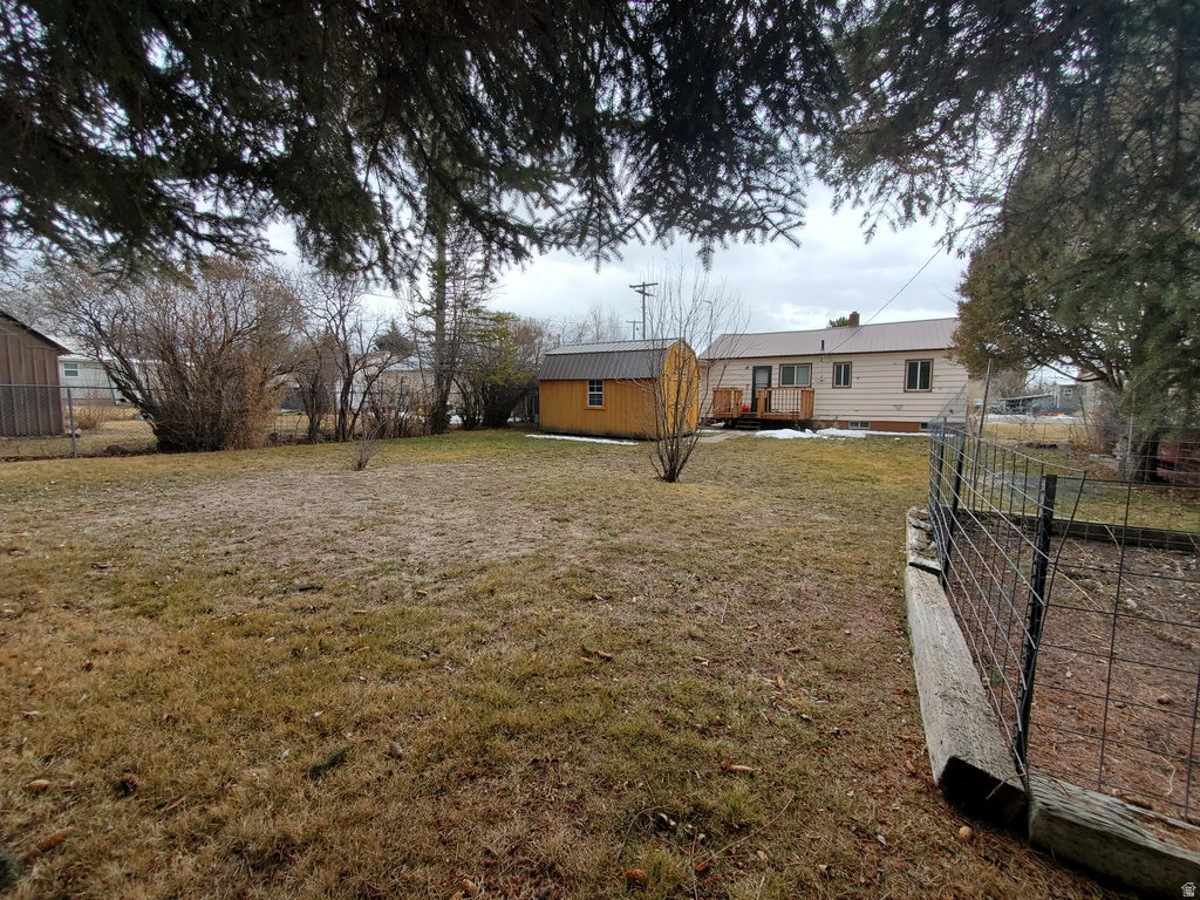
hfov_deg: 106.2
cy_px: 450
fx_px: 451
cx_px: 600
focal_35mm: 13
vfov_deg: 89.9
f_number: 2.2
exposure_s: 1/125
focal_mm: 1.8
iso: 50
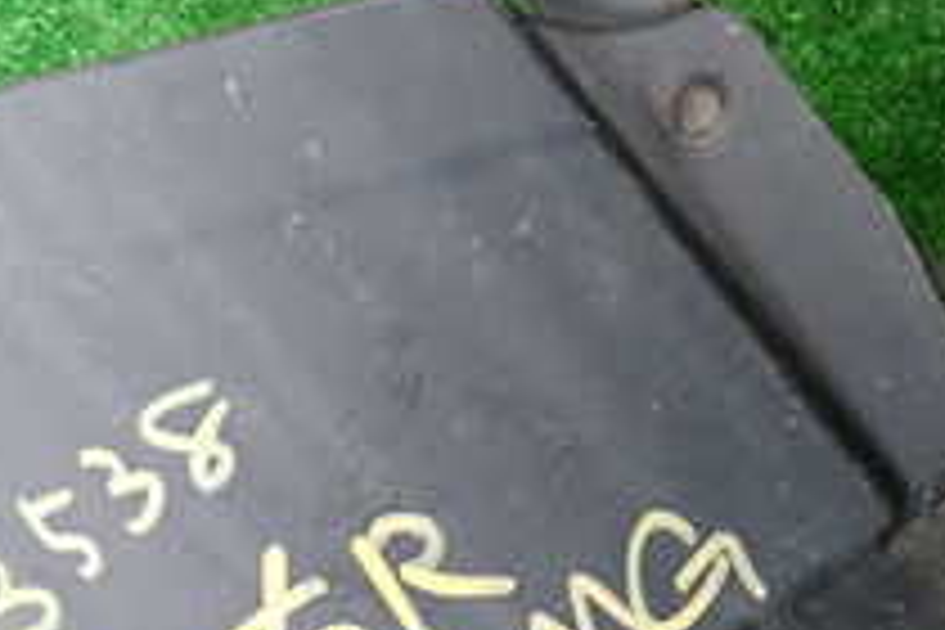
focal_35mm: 89
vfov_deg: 15.2
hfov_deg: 22.8
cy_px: 558
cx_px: 310
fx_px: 2336
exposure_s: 1/40
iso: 200
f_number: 2.3
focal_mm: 5.4
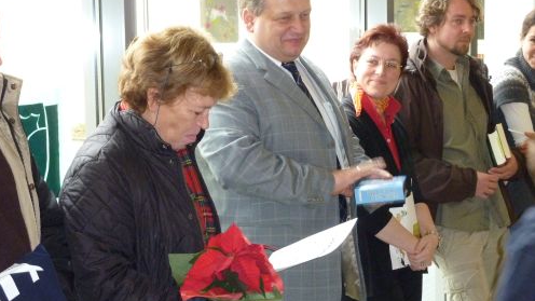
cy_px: 187
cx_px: 266
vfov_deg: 15.3
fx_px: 1121
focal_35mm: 79
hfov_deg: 26.8
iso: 640
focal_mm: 11.9
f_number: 4.1
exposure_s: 1/30
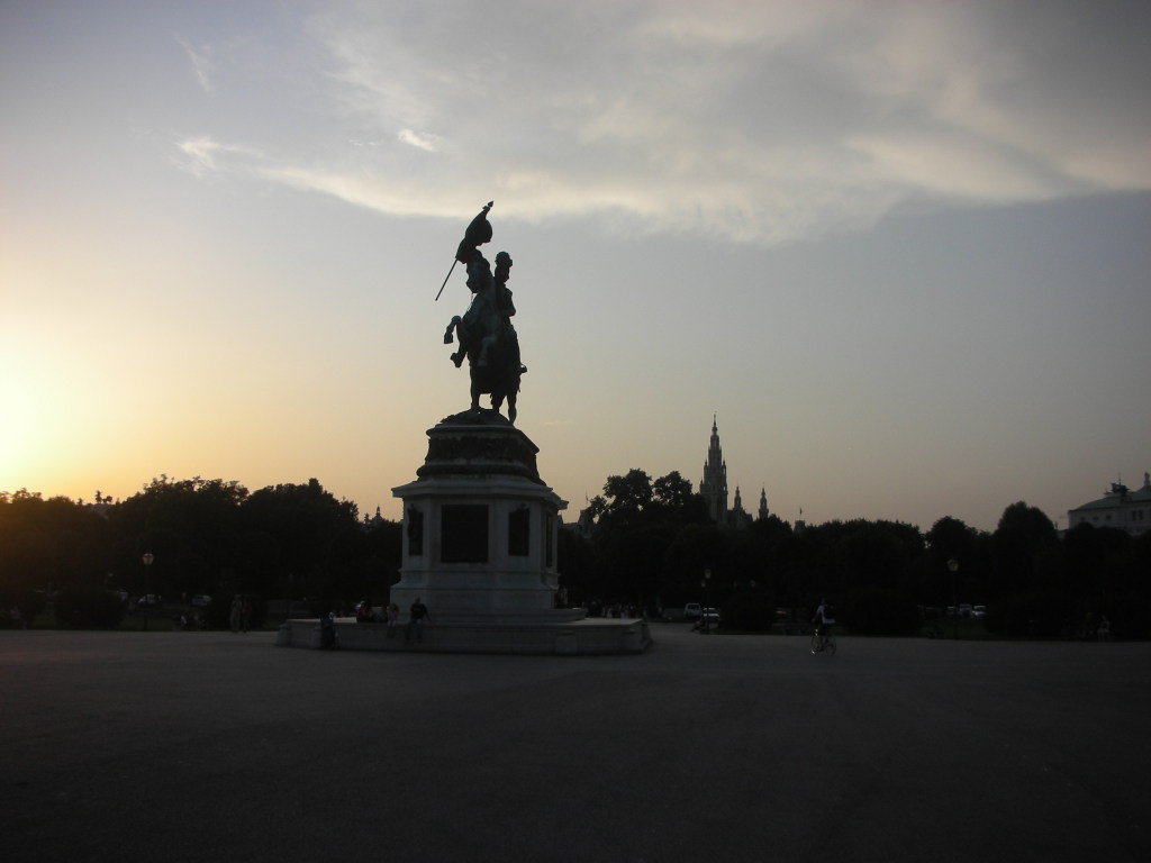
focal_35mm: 35
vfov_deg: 40.7
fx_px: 1164
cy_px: 432
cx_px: 576
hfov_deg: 52.6
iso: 50
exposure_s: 1/71.3
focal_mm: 5.8
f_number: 8.5
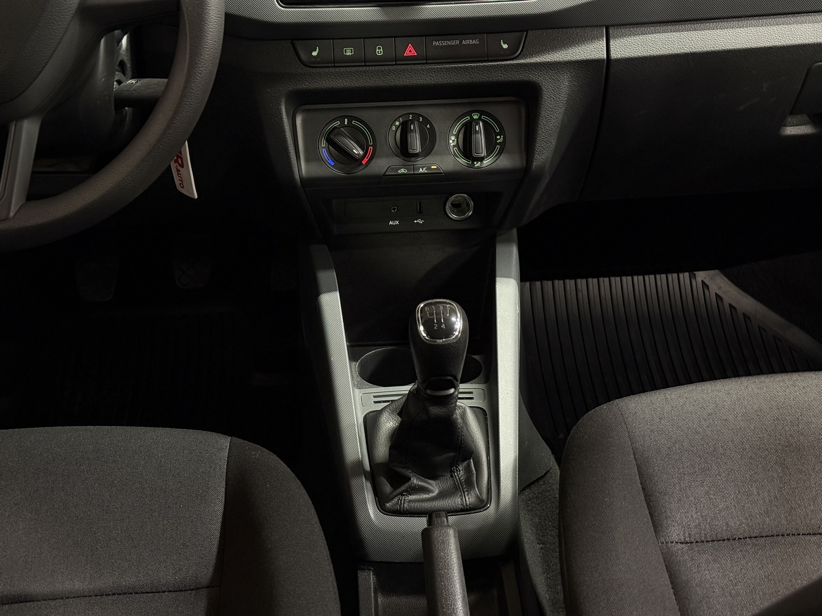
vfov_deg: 30.3
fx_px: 1140
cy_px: 308
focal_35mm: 48
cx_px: 411
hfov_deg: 39.7
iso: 500
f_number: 1.78
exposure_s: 1/32
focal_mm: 6.76
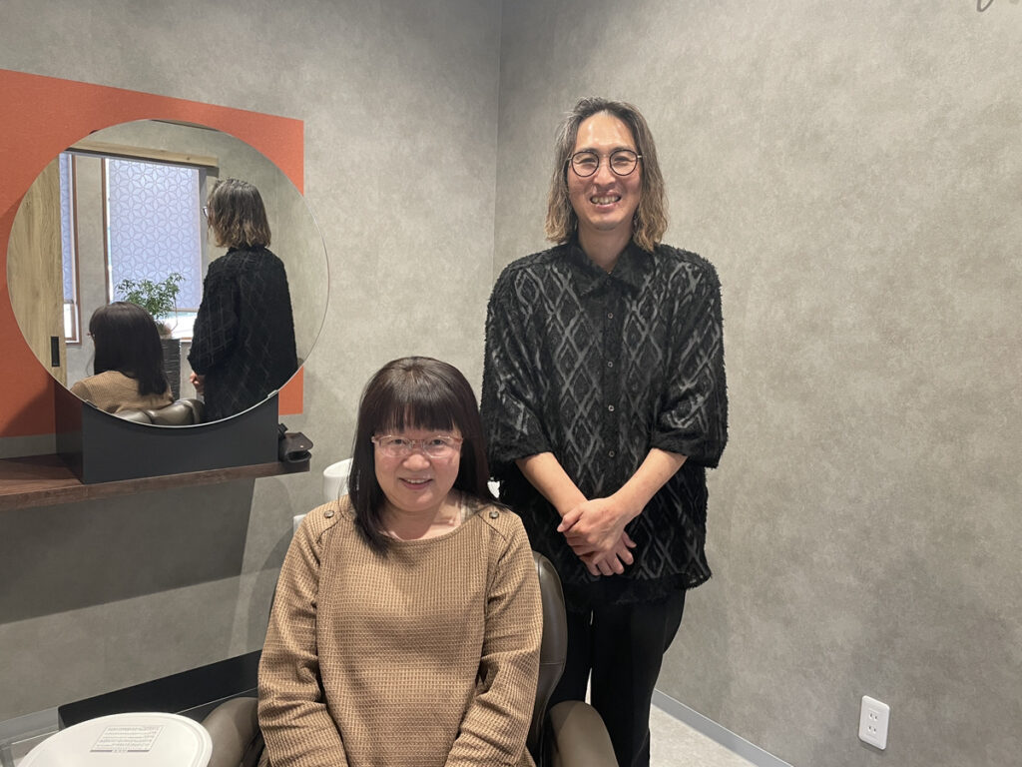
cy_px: 384
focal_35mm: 26
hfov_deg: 67.3
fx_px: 768
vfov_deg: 53.1
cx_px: 511
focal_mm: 4.2
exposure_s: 1/50
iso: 250
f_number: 1.6
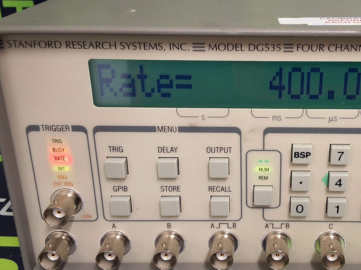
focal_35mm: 48
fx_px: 501
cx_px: 271
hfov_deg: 38.6
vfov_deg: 30.3
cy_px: 123
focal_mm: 2.91
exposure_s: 1/40
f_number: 1.9
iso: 200
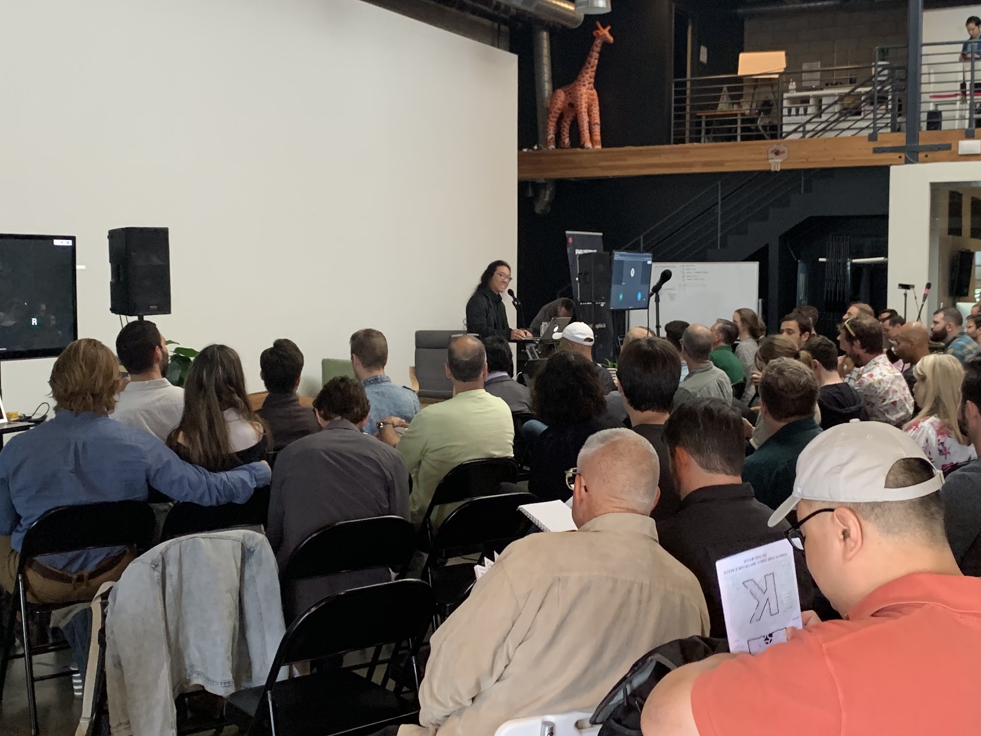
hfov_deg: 42.0
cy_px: 348
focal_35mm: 45
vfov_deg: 32.2
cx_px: 533
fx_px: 1275
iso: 320
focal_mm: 4.25
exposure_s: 1/40
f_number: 1.8
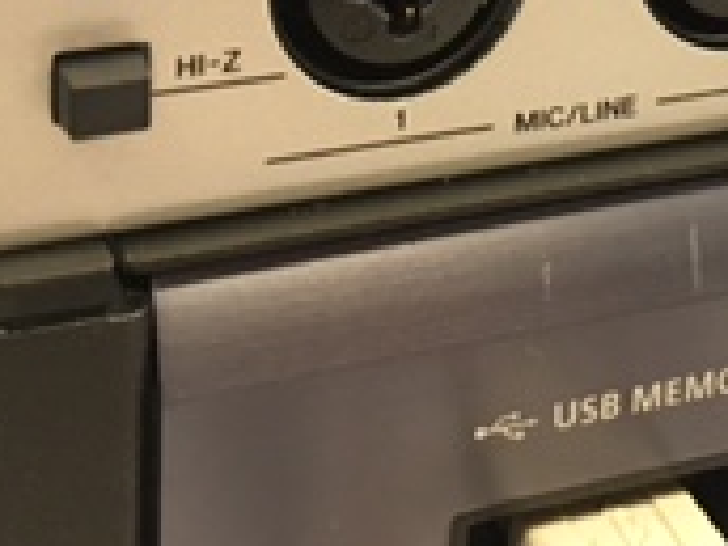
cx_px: 787
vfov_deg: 12.7
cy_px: -389
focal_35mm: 108
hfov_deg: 17.6
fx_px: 2271
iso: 160
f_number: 2.2
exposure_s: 1/33
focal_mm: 4.15
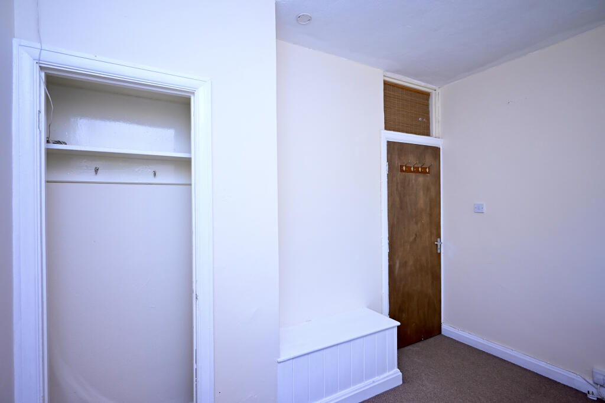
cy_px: 202
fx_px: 303
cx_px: 302
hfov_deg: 90.0
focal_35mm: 18
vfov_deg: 67.4
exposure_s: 1/125
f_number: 3.5
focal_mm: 12
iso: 400
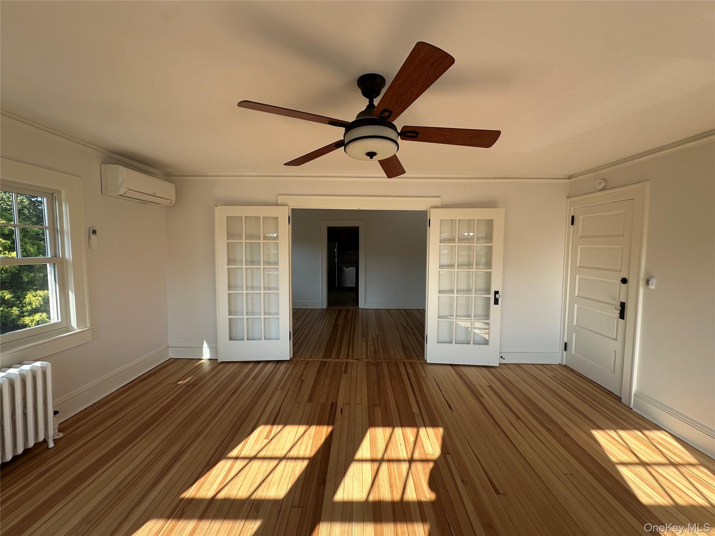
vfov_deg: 85.7
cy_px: 268
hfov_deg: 102.1
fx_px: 289
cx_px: 358
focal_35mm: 14
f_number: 2.2
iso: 40
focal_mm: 2.22
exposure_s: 1/246
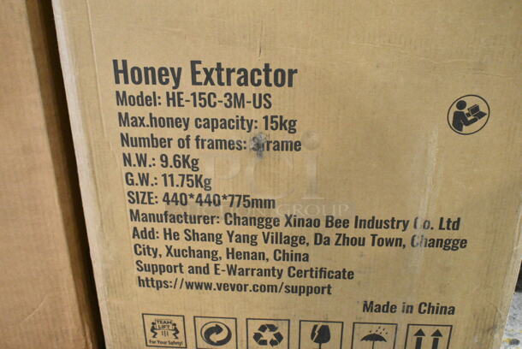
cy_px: 174
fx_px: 566
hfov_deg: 49.5
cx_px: 261
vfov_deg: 34.3
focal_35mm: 39
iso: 6400
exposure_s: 1/200
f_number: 7.1
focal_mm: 26
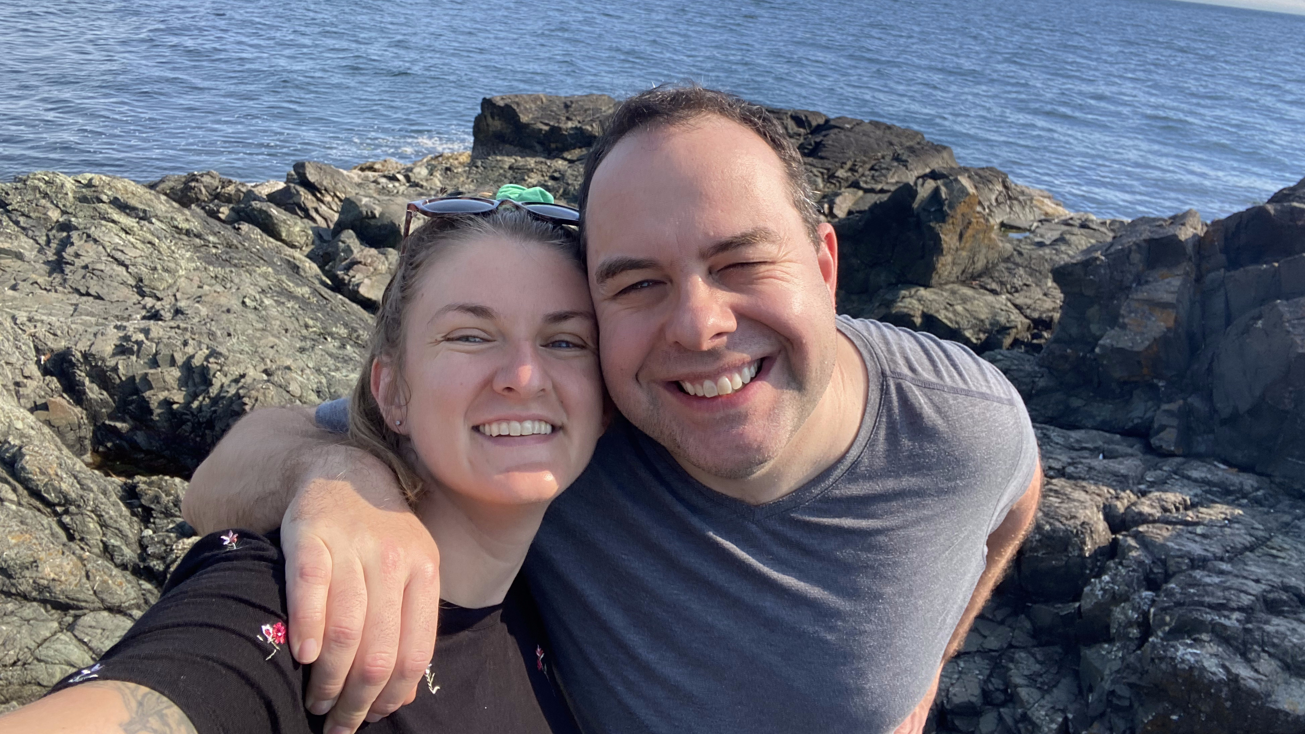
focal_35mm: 26
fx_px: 900
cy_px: 291
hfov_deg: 71.9
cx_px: 655
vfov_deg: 44.1
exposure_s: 1/535
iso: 25
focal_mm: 2.71
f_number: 2.2
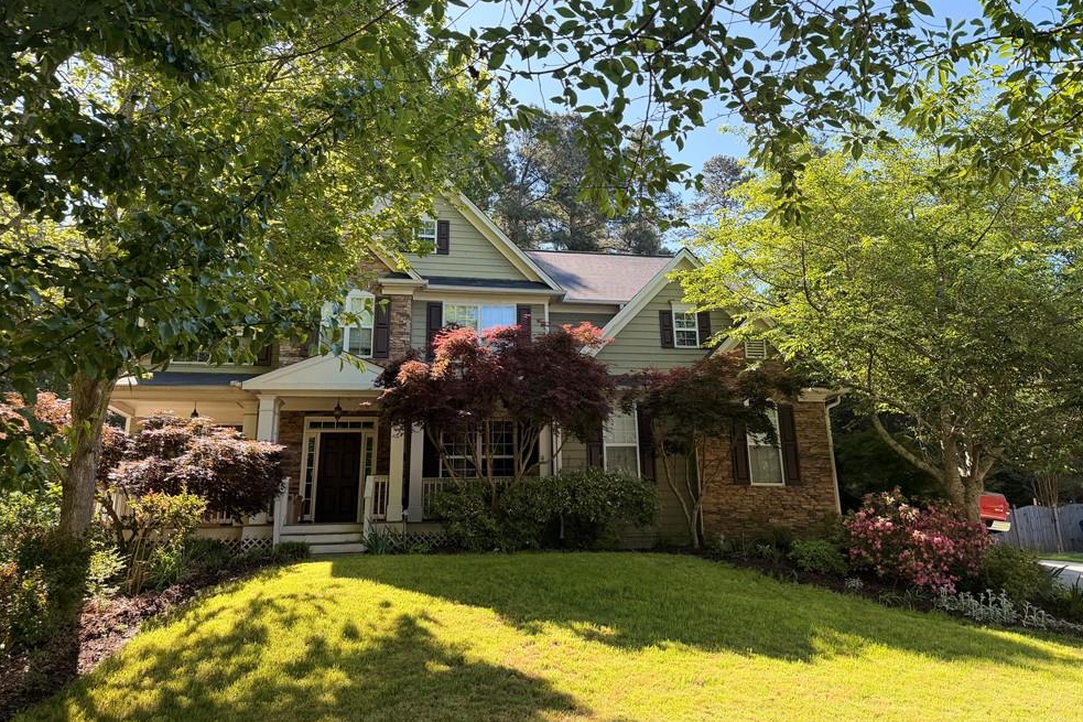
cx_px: 562
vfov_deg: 49.5
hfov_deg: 69.4
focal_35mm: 26
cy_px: 337
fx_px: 782
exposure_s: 1/979
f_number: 1.78
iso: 100
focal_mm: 6.76
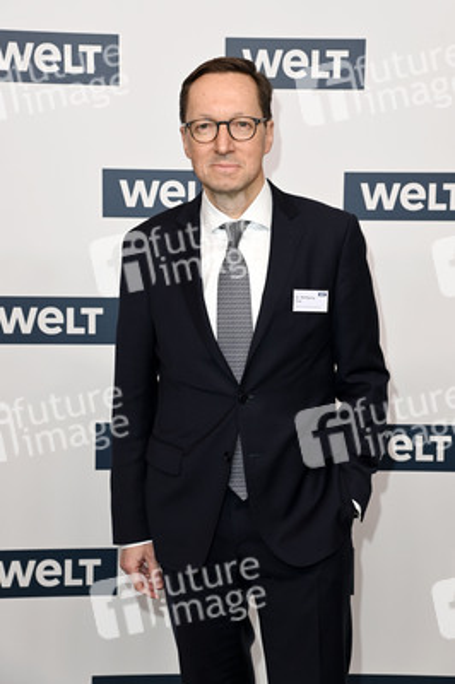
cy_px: 342
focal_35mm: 70
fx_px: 1329
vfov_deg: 28.9
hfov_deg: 19.4
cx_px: 228
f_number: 6.3
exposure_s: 1/200
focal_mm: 70
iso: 1600
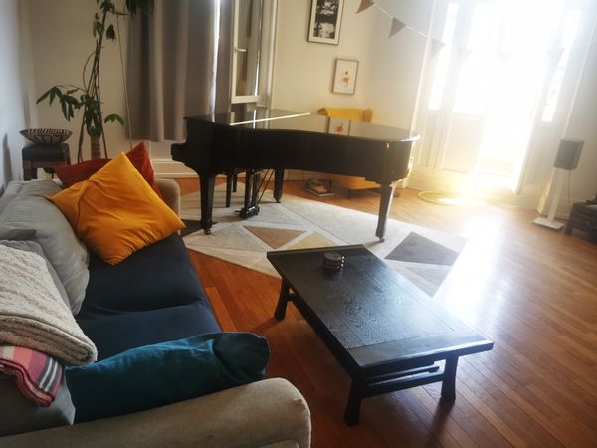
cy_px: 224
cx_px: 298
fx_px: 466
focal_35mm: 27
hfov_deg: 65.3
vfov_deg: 51.4
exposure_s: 1/100
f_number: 1.6
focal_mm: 5.56
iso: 160
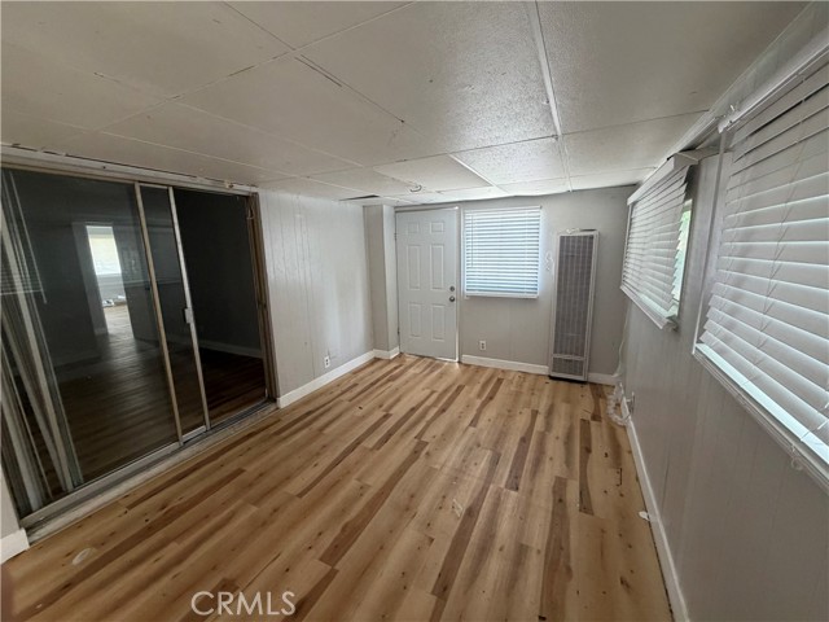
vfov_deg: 85.7
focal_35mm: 14
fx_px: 335
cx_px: 414
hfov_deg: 102.1
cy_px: 311
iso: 320
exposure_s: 1/86
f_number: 2.2
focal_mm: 2.22
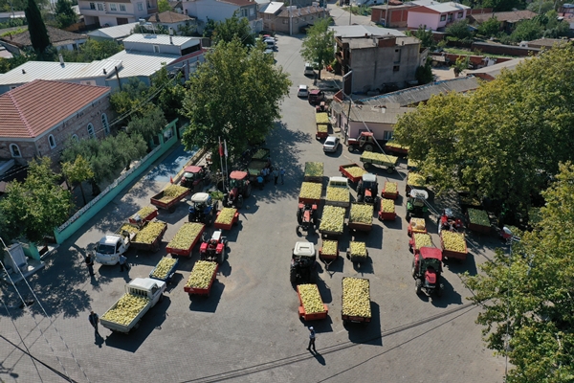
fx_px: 446
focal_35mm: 28
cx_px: 287
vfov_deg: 46.4
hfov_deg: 65.5
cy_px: 192
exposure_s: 1/800
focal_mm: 10.26
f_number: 6.3
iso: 100
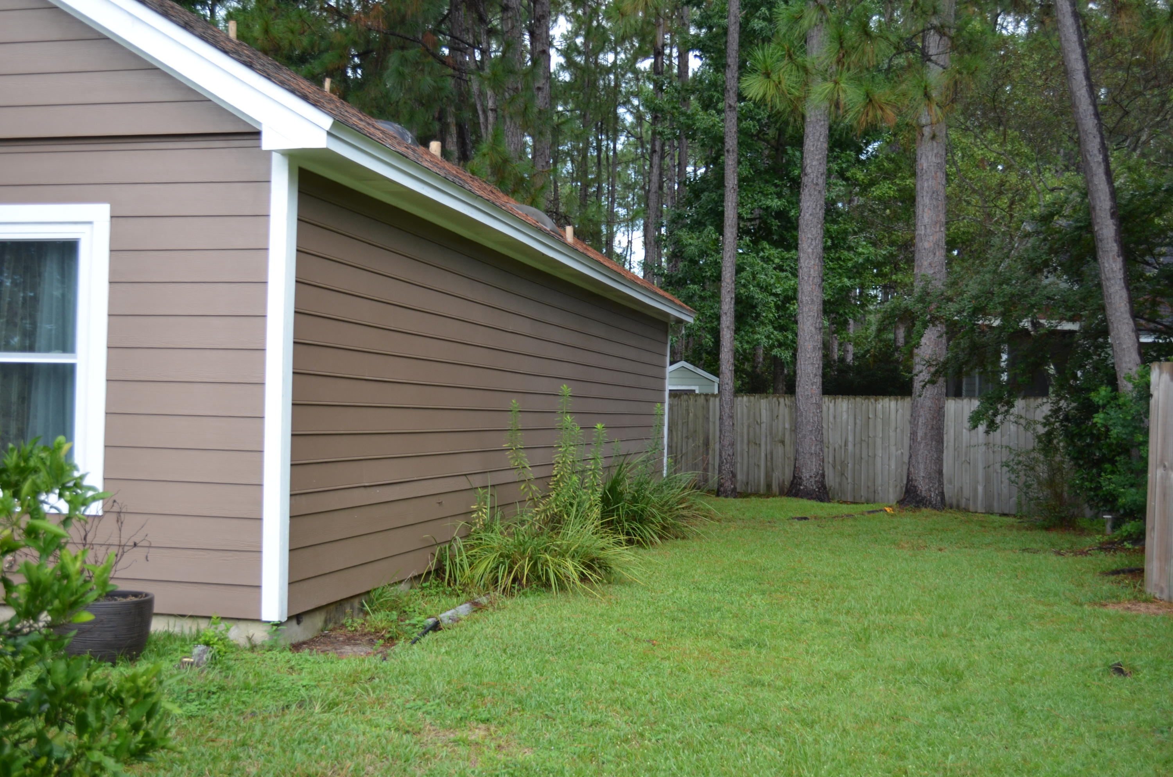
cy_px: 388
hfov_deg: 45.0
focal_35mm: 44
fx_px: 1414
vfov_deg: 30.7
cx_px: 586
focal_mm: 29
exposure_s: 1/125
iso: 360
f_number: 5.6
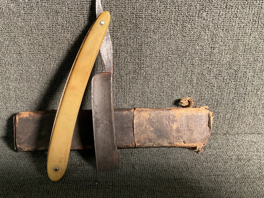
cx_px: 115
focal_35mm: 40
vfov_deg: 35.9
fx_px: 305
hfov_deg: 46.7
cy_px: 92
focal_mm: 3
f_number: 1.8
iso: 200
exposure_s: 1/60
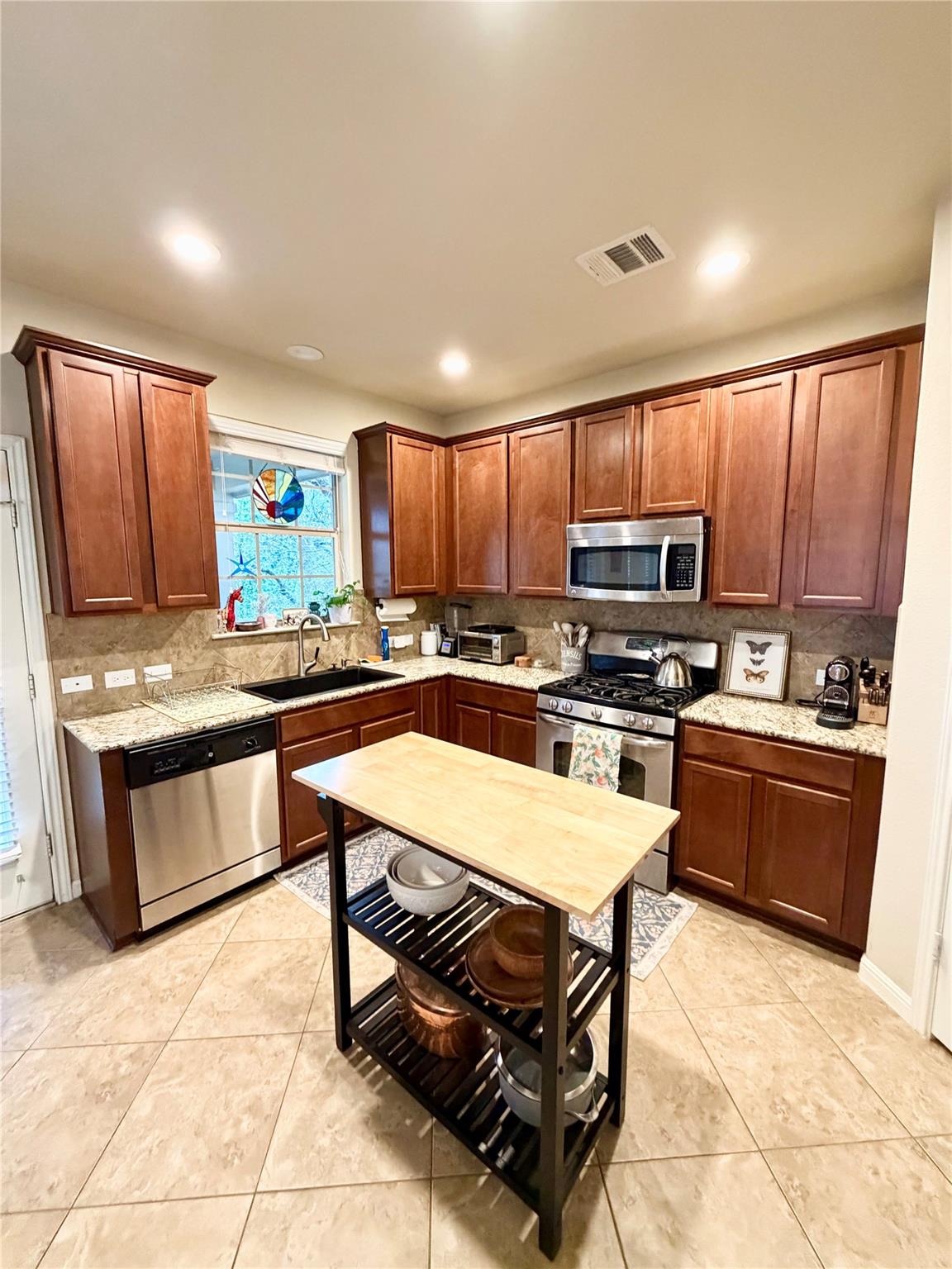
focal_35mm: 14
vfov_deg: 102.1
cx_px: 476
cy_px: 634
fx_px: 513
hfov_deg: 85.7
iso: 640
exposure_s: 1/60
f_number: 2.2
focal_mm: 2.22
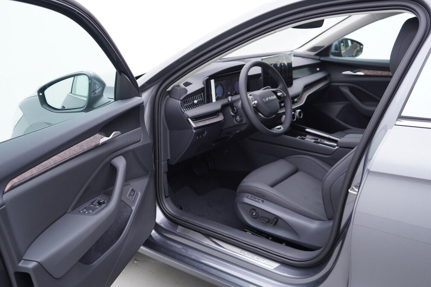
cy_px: 144
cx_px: 216
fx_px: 431
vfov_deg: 36.9
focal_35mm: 36
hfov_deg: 53.1
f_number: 2.8
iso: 125
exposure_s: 1/40
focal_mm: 24
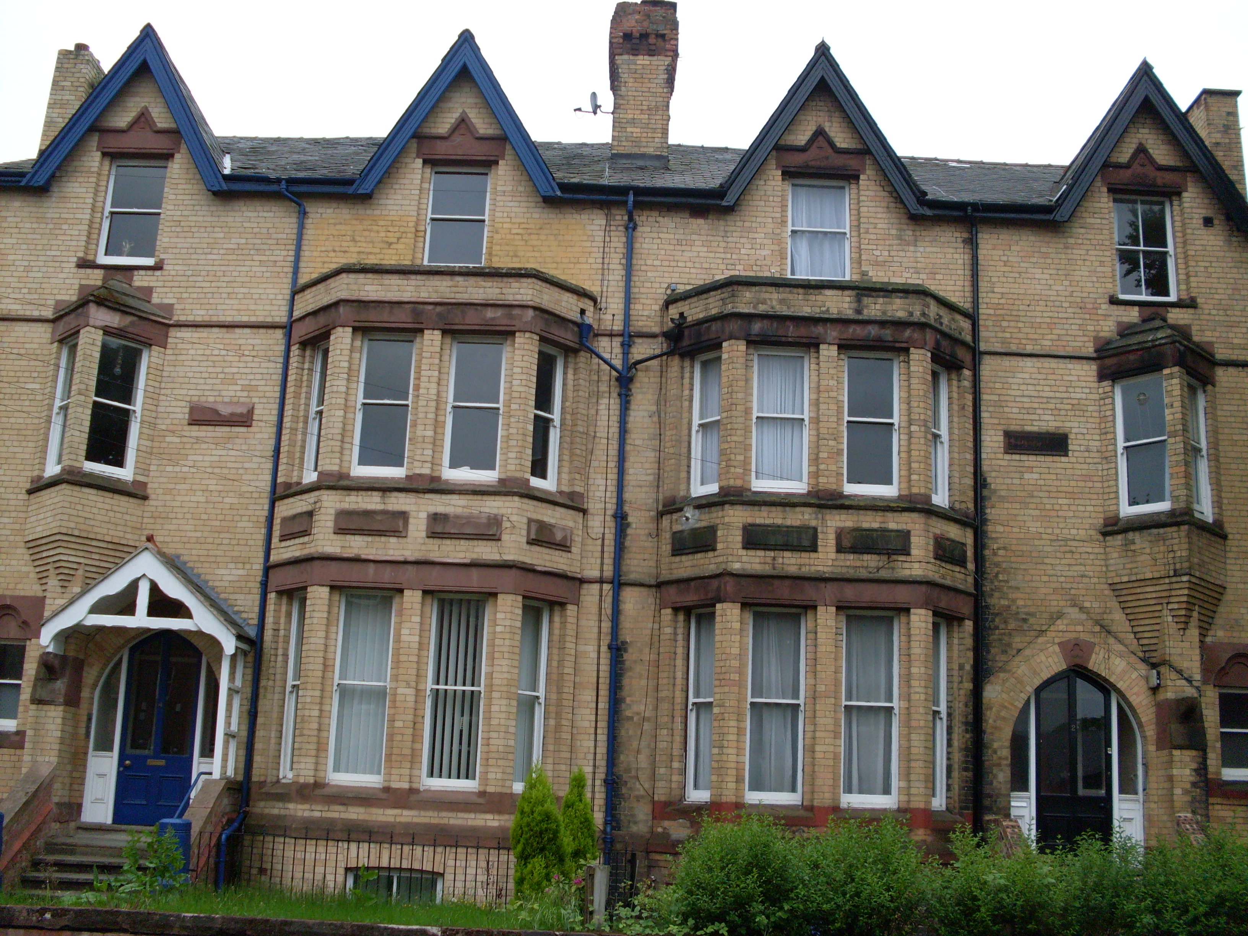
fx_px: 1370
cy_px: 468
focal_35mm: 38
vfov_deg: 37.7
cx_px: 624
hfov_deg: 49.0
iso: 80
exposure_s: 1/750
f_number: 2.8
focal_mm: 6.3
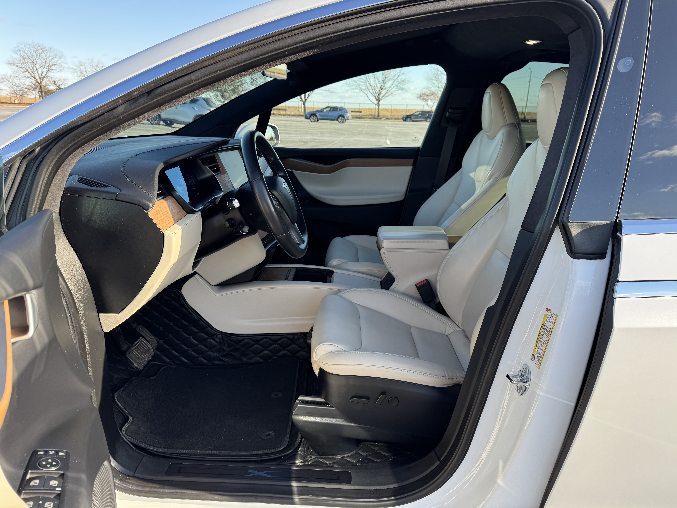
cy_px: 254
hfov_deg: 71.6
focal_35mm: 24
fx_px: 469
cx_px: 338
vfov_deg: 56.8
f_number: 1.78
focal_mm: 6.76
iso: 80
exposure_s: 1/639
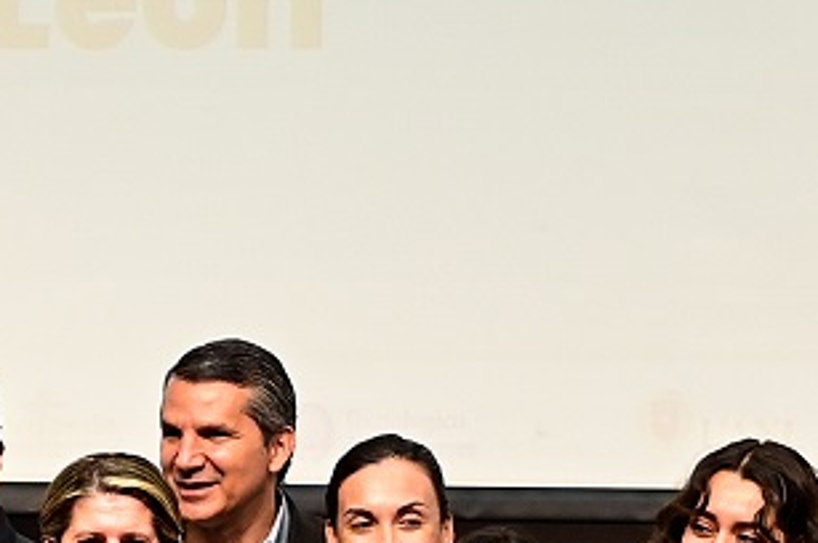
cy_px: 391
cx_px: 285
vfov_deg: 2.9
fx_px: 10600
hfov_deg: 4.4
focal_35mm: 467
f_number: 2.8
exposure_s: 1/160
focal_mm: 70
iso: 500
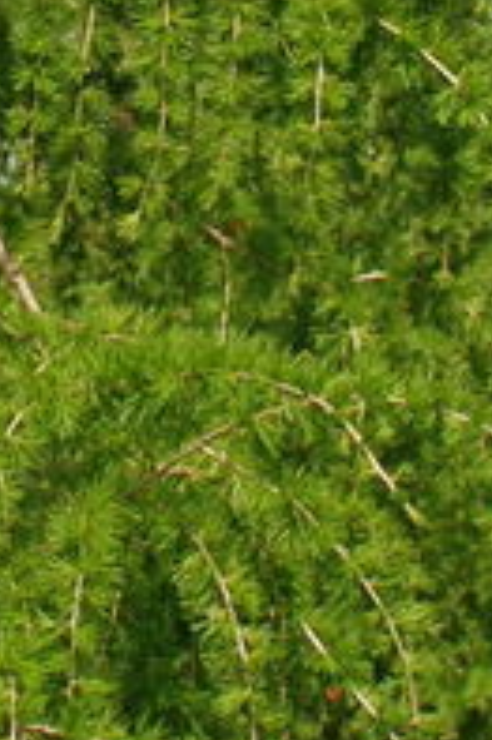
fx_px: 4127
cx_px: -246
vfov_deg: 10.1
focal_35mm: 201
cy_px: -169
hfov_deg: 6.7
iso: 200
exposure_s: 1/250
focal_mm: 22
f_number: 8
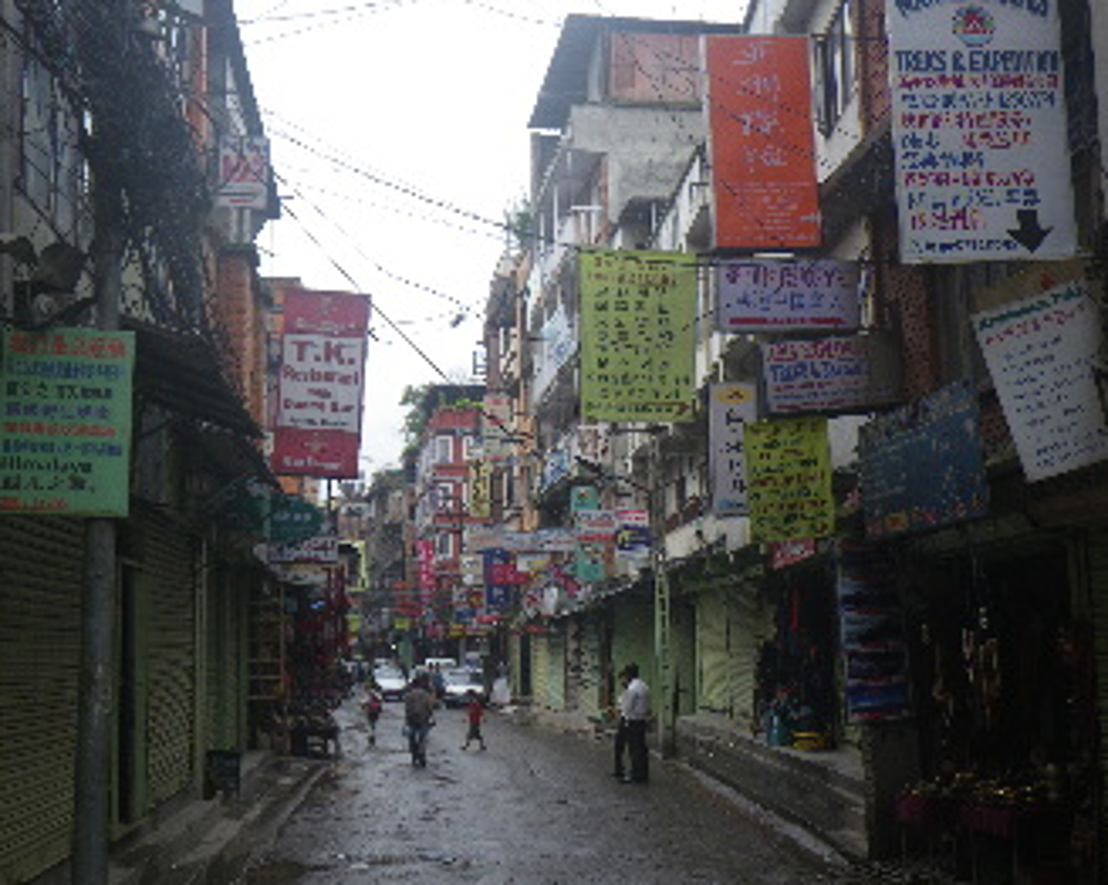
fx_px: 1573
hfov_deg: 38.8
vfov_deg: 31.4
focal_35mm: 48
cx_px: 608
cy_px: 412
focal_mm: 7.5
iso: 50
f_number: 4.2
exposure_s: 1/80
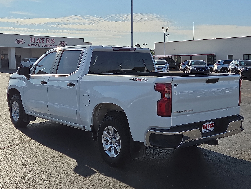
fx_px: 319
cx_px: 126
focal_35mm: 44
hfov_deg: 42.9
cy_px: 94
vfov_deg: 32.9
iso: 25
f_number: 1.8
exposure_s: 1/3333
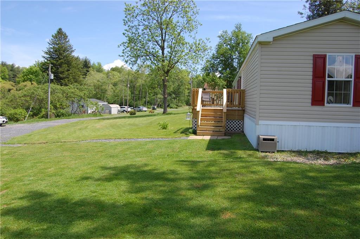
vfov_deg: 47.8
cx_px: 180
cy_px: 120
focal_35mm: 27
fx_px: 270
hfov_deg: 67.4
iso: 200
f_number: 7.1
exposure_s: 1/400
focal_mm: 18
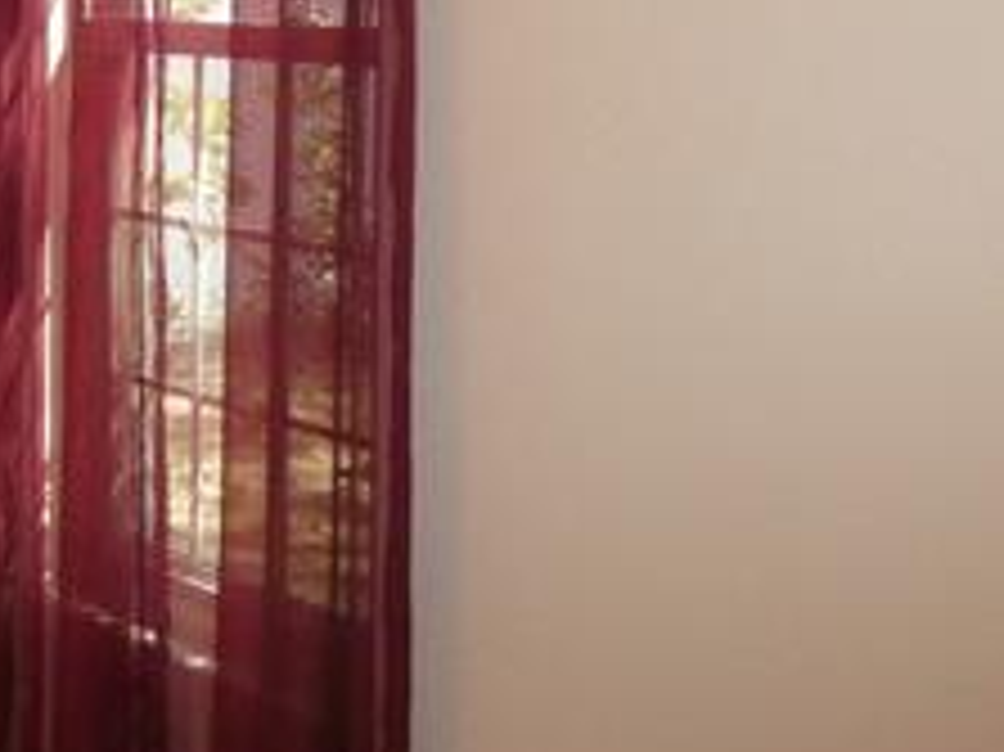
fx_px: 2000
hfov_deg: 26.5
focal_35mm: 69
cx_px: -27
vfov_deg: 20.9
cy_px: 97
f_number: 3.3
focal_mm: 4.3
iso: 320
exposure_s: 1/60
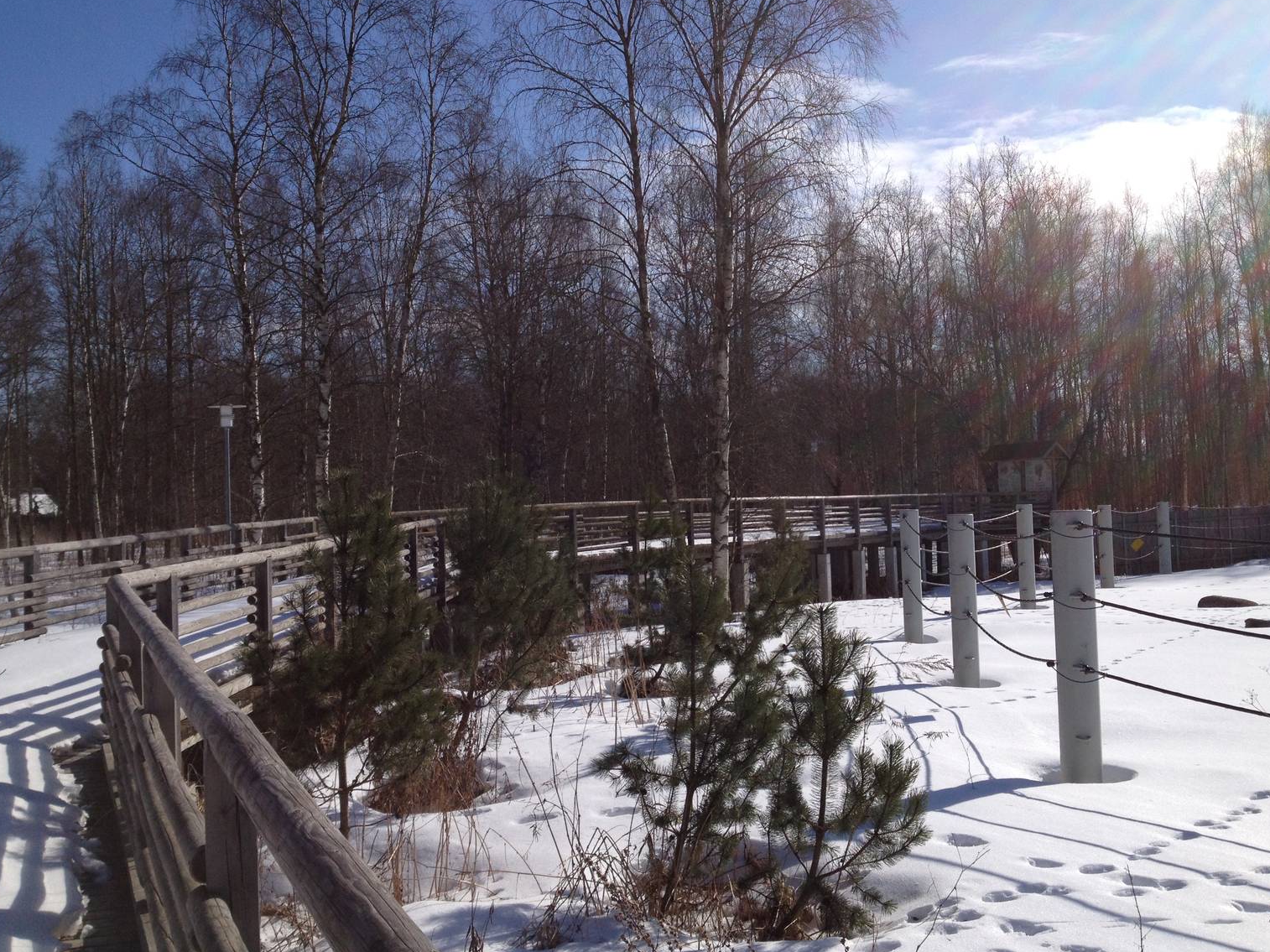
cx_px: 664
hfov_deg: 50.1
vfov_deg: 38.7
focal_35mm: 37
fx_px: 1357
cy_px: 464
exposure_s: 1/3953
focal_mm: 4.28
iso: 50
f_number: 2.4
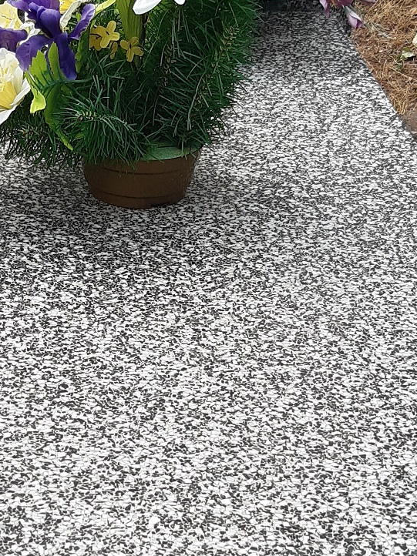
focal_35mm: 83
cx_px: 146
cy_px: 351
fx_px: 1334
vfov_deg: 23.5
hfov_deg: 17.7
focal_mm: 3.92
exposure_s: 1/927
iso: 40
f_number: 1.7
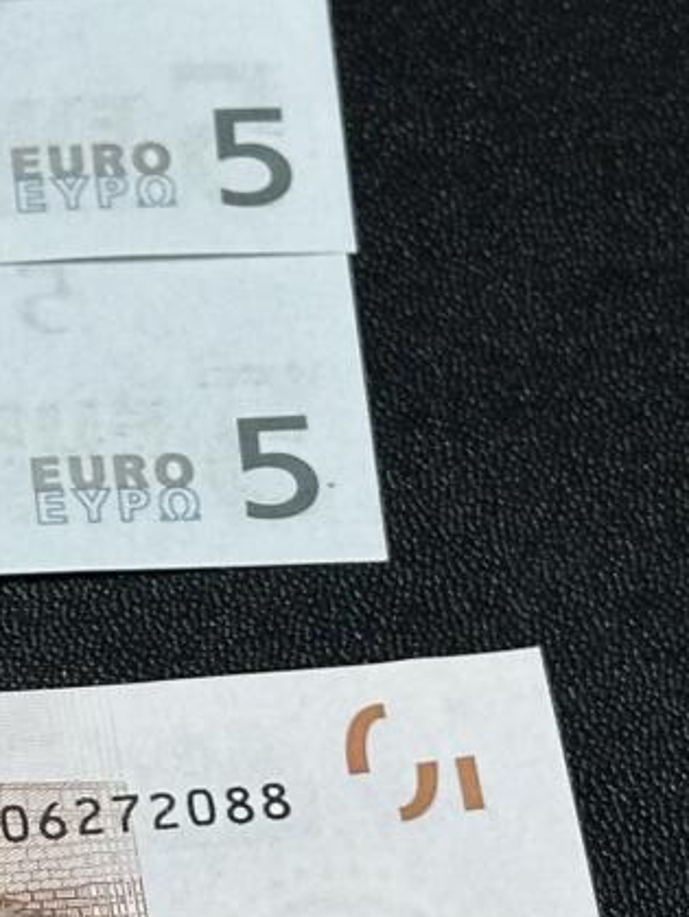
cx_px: -245
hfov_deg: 7.1
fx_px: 5459
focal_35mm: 206
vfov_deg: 9.5
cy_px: 917
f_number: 1.78
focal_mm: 6.86
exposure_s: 1/50
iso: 64
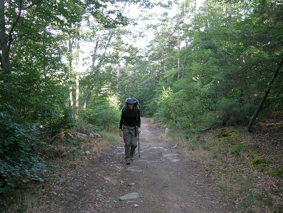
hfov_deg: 52.6
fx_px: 286
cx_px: 142
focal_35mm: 35
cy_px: 106
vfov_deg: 40.7
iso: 50
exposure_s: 1/55.6
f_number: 2.8
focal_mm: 5.4
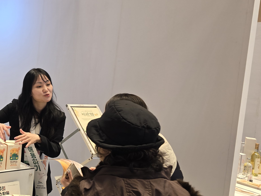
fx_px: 377
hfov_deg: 34.0
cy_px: 83
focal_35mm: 50
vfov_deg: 29.1
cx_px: -14
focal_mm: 6.3
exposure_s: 1/60
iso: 64
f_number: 1.7
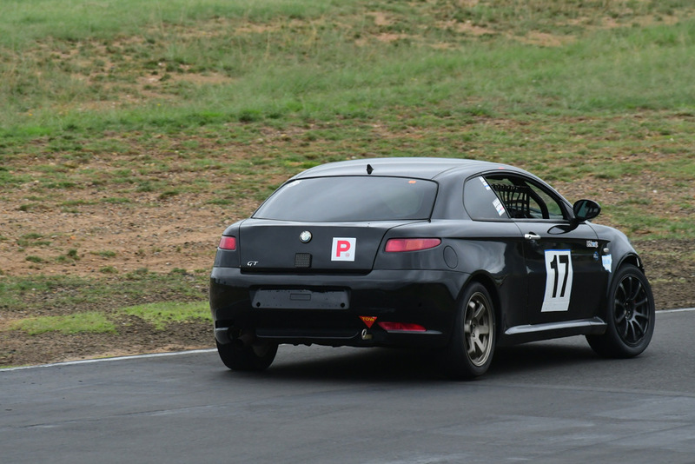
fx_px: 14484
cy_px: 232
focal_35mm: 750
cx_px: 348
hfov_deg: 2.7
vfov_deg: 1.8
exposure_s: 1/640
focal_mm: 500
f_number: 11
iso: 1250
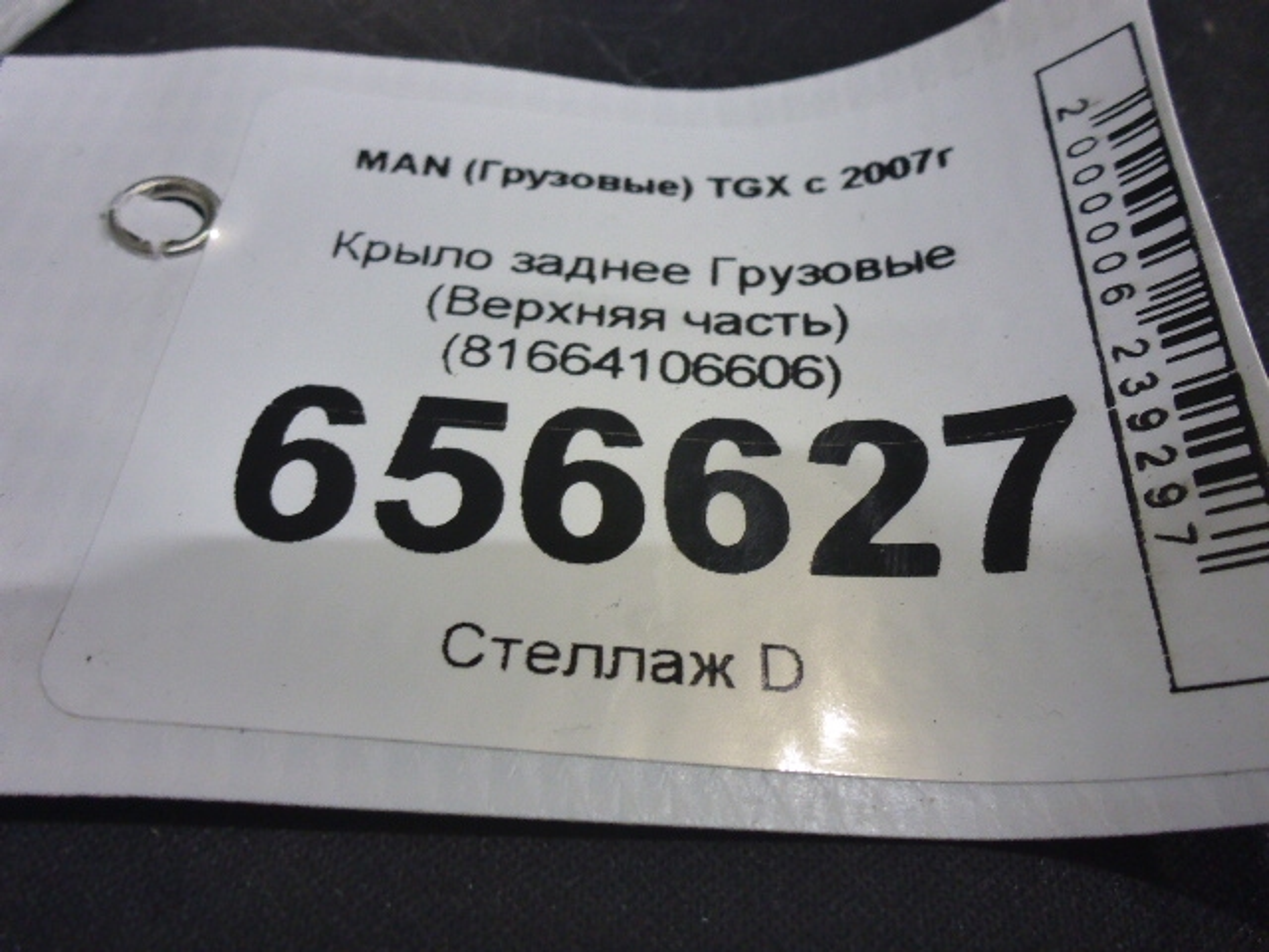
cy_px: 476
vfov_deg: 49.7
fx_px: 1026
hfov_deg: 63.4
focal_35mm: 28
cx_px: 634
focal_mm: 4.9
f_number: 3.3
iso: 400
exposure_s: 1/40
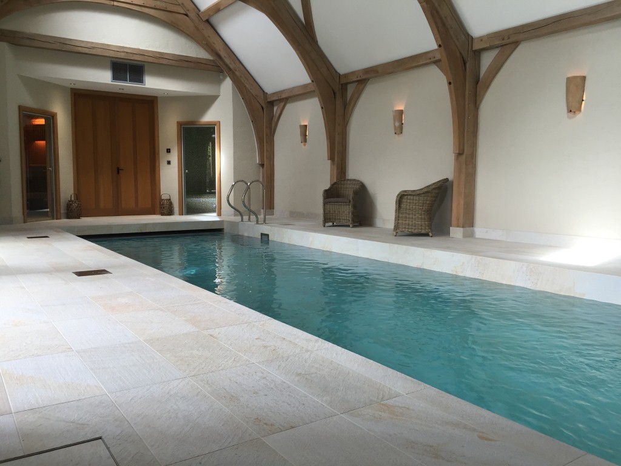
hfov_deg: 61.7
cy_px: 233
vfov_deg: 48.2
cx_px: 310
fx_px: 520
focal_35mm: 29
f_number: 2.2
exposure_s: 1/60
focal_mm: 4.15
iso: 40
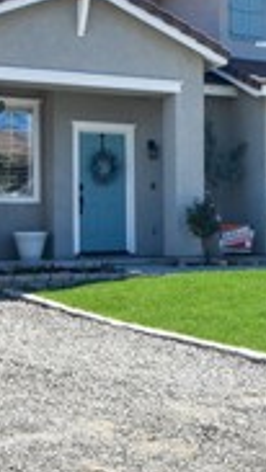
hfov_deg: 17.0
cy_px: 270
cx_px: 362
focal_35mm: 66
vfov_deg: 31.8
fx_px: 827
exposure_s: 1/500
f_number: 8
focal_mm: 12
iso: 220
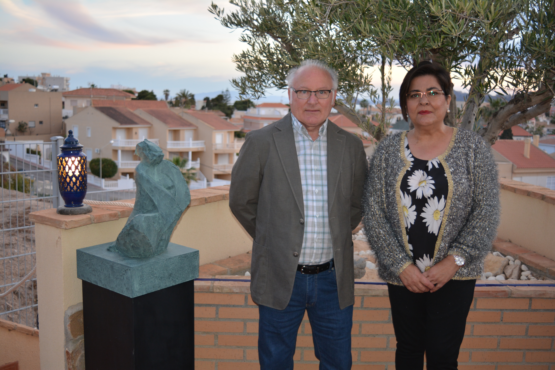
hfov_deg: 51.3
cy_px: 185
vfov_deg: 35.5
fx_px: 578
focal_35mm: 38
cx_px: 278
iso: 400
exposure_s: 1/125
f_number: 4
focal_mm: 25
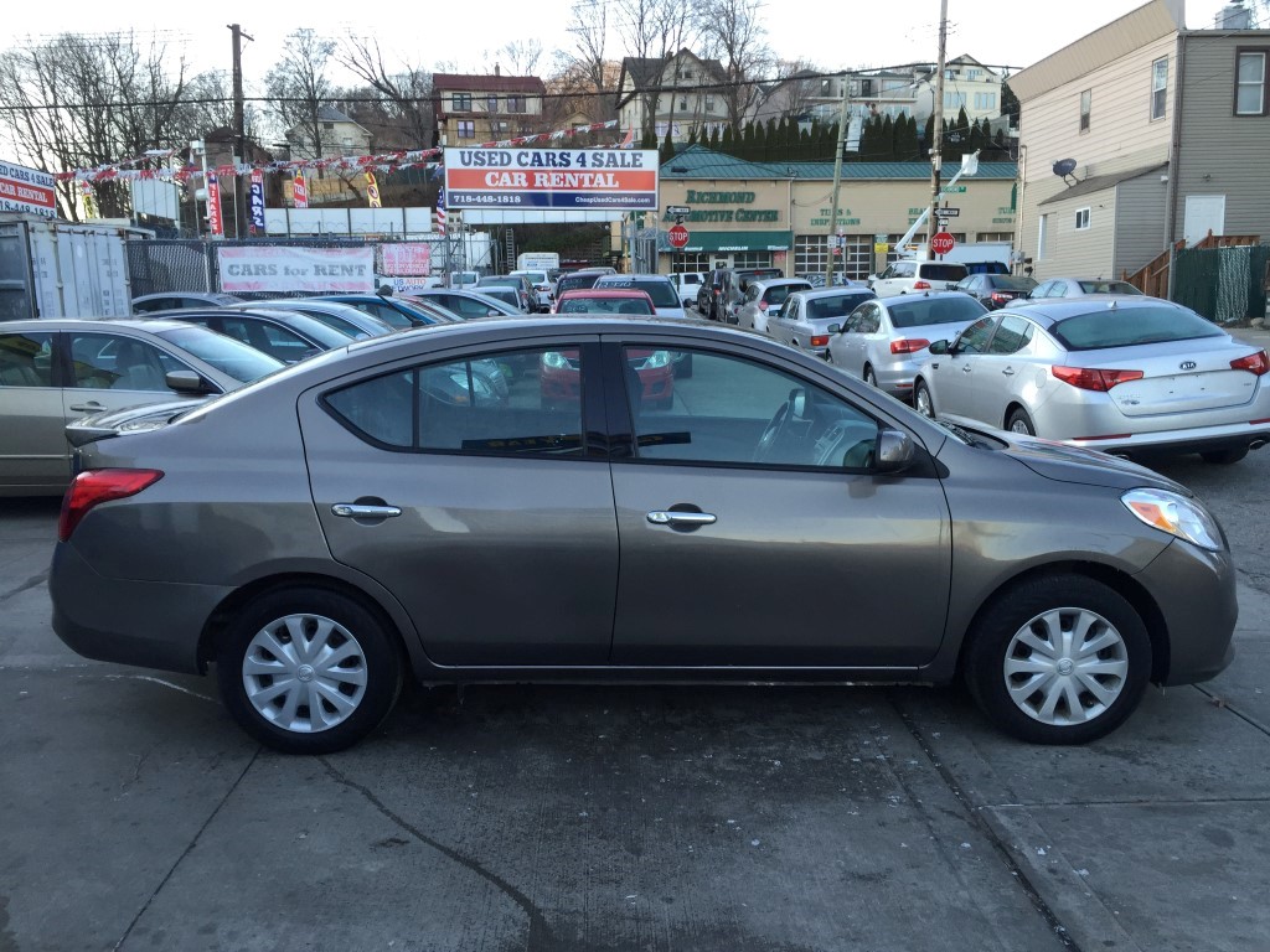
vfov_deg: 48.2
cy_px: 476
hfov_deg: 61.7
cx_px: 635
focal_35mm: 29
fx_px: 1064
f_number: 2.2
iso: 50
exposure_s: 1/120
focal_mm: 4.15
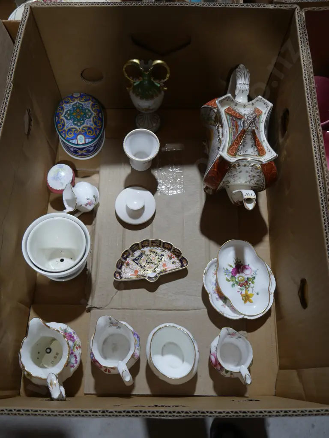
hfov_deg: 44.2
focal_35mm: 32
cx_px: 164
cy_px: 219
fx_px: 406
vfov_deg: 56.8
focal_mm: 16
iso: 200
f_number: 3.6
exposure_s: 1/80
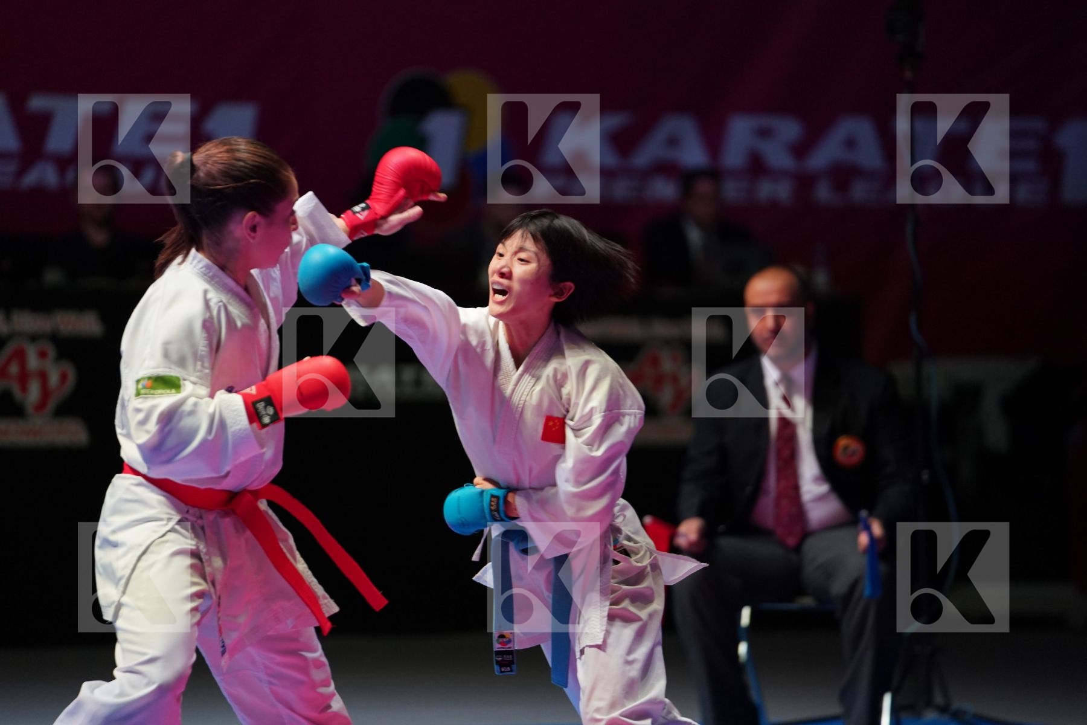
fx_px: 6038
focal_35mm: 200
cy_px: 362
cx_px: 544
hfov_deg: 10.3
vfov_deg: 6.9
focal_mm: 200
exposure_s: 1/1000
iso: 2000
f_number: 2.8
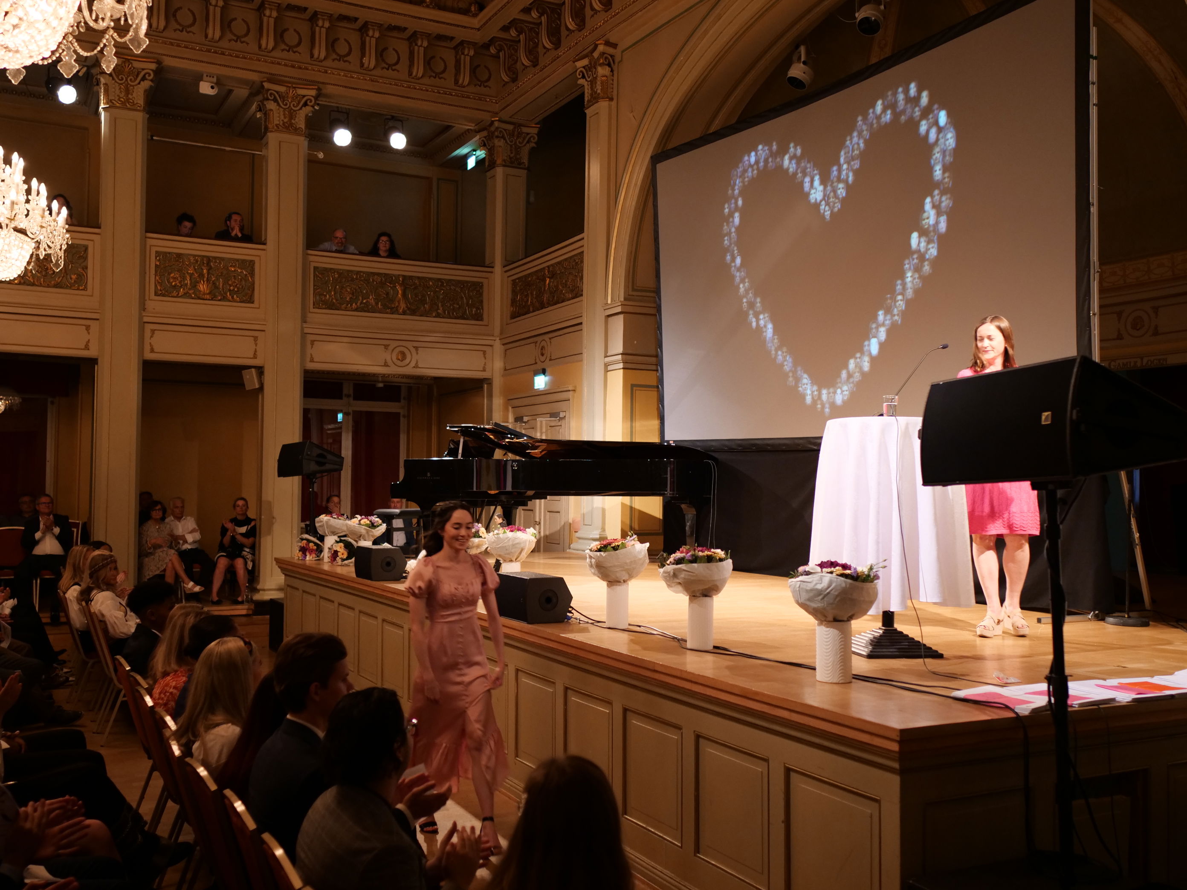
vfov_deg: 44.2
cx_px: 594
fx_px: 1097
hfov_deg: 56.8
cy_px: 445
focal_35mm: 32
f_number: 1.4
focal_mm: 16
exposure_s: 1/60
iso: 800
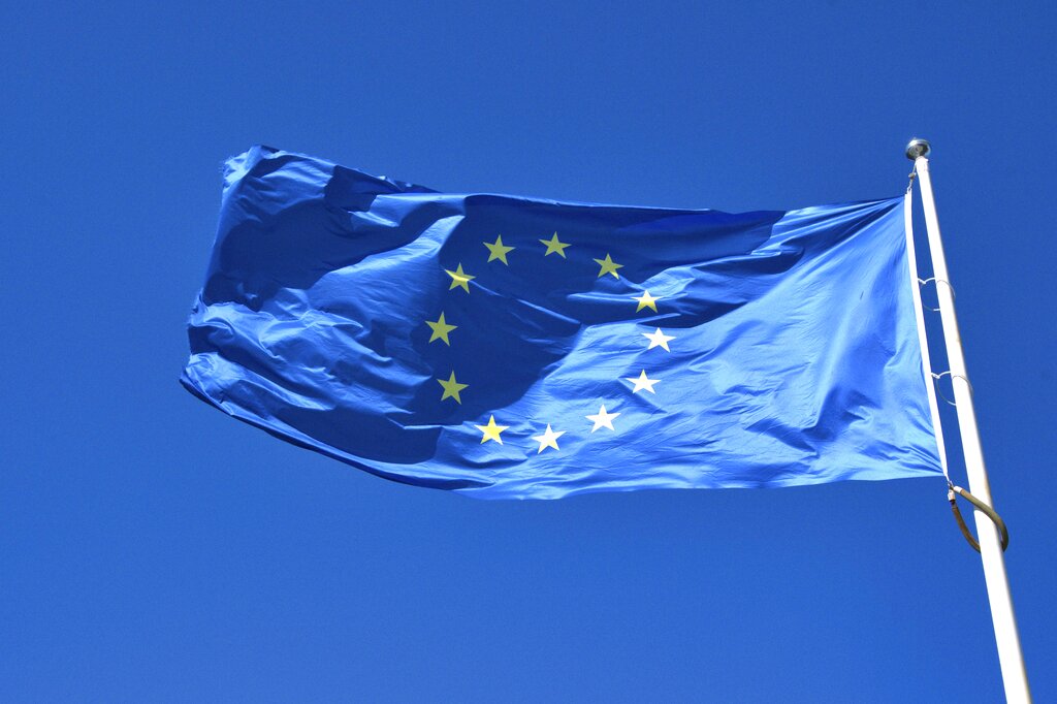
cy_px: 352
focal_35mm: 63
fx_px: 1849
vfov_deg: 21.6
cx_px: 528
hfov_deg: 31.9
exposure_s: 1/1250
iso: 640
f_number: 11
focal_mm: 42
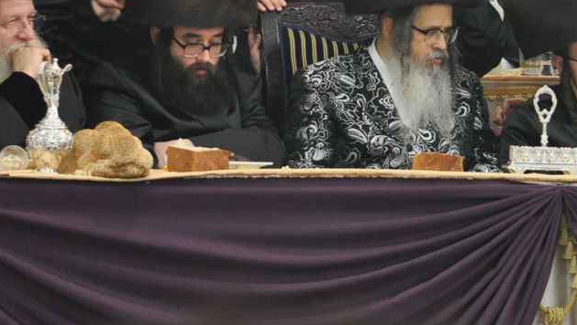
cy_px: -61
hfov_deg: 5.0
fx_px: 6645
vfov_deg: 2.8
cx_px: 480
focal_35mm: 434
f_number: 5.6
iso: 1250
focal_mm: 125
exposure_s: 1/60
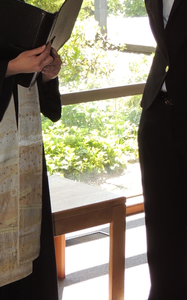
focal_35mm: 121
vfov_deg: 17.3
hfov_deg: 10.8
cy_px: 160
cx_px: 50
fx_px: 988
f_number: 3.6
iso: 100
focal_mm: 8.9
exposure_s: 1/50
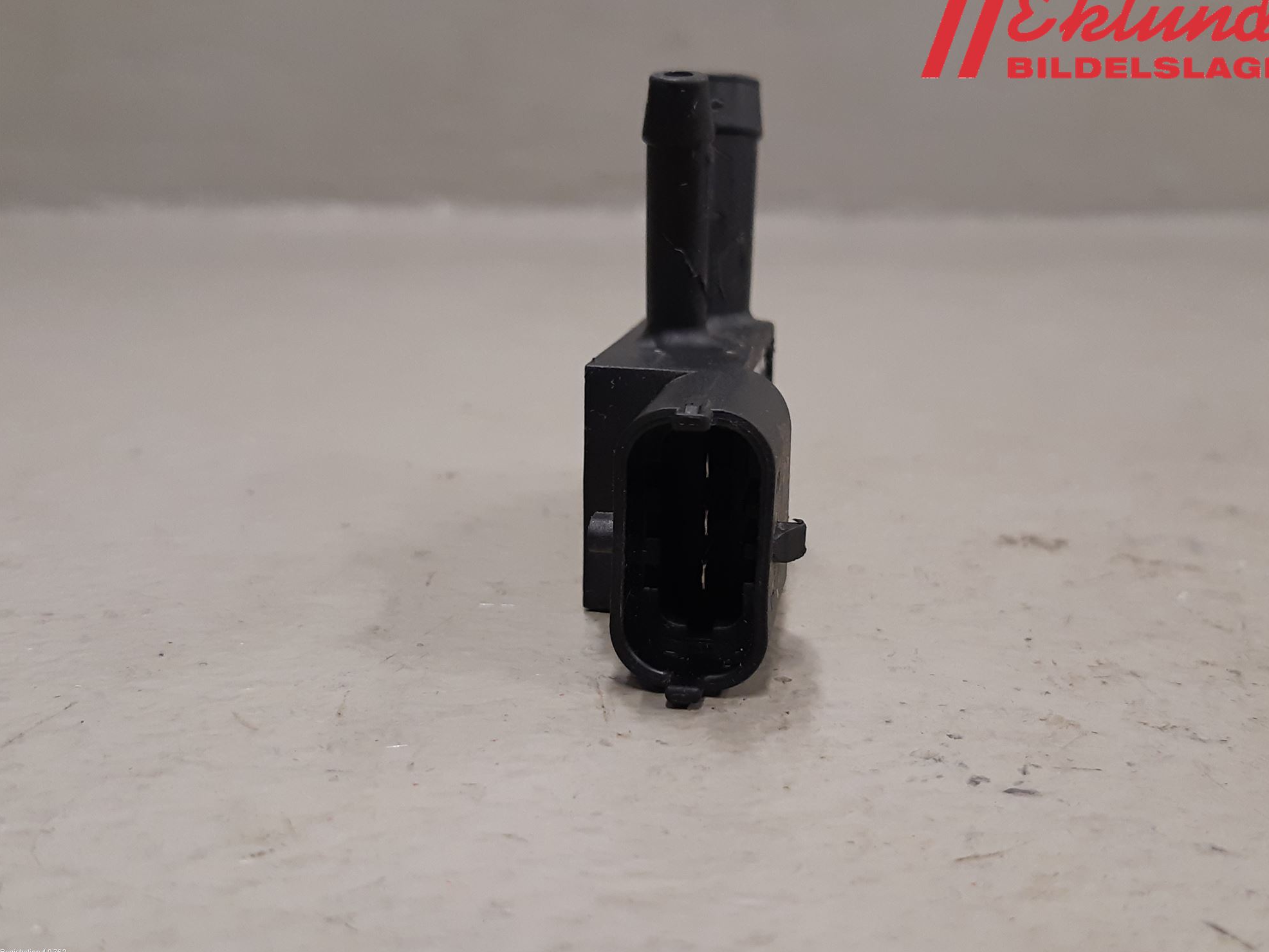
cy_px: 463
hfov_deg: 65.3
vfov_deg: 51.3
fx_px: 990
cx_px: 657
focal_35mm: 27
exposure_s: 1/50
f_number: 1.7
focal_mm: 3.93
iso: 125
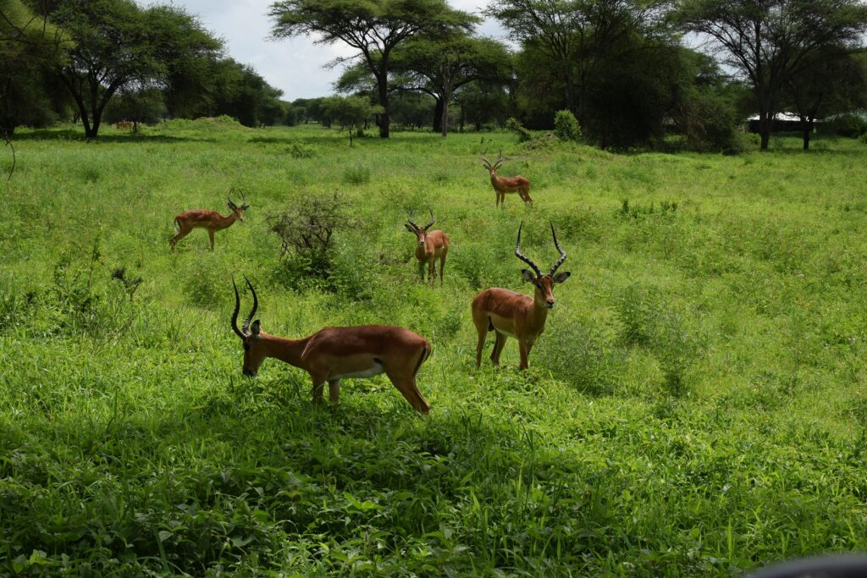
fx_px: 1264
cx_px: 434
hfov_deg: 37.8
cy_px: 289
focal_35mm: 52
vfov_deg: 25.8
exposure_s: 1/400
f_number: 9
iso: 200
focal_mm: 35
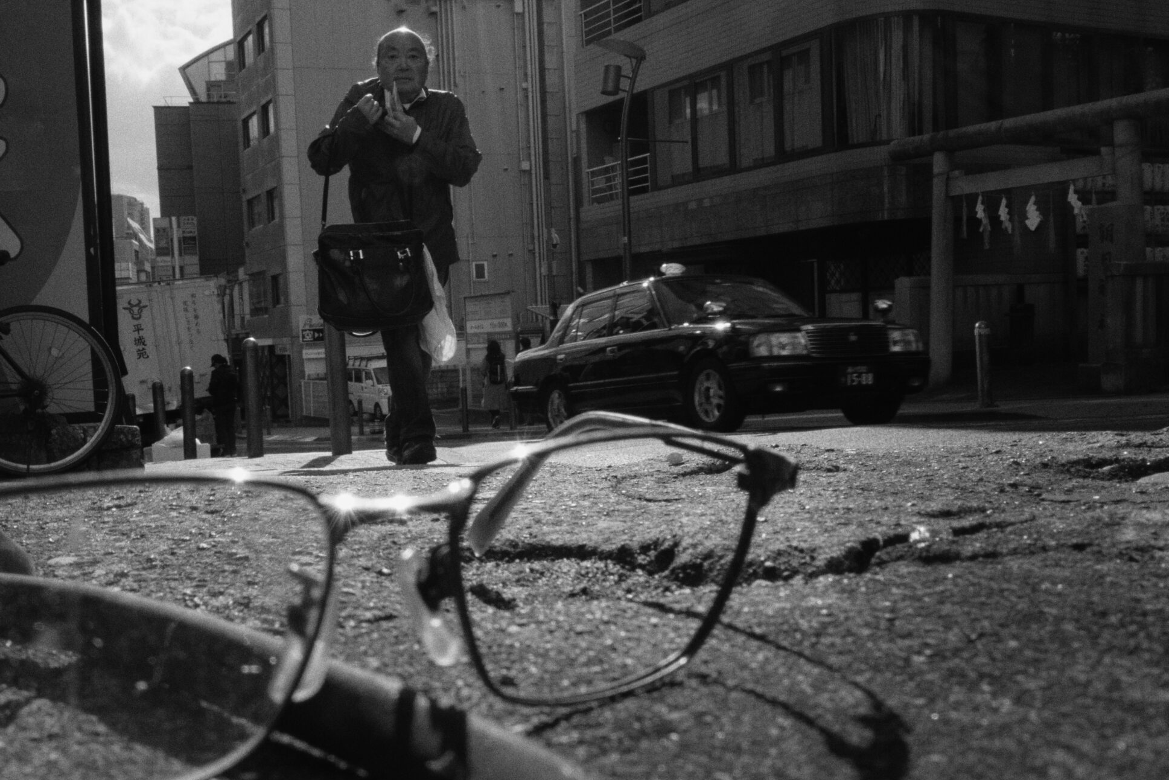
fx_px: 1202
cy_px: 419
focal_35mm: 37
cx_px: 411
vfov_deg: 35.9
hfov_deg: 51.1
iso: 400
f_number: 16
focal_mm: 18.3
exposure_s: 1/250
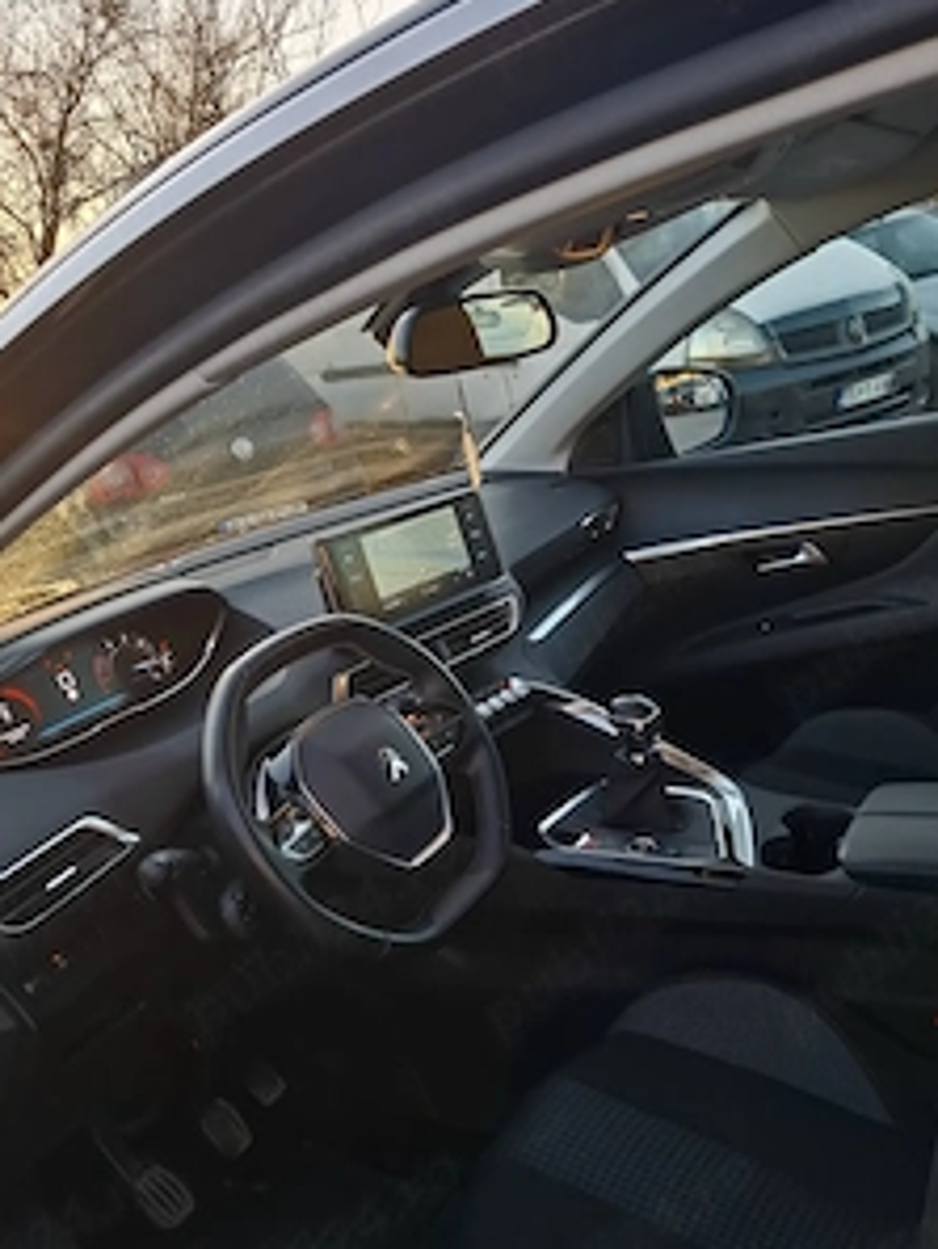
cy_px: 681
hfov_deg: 45.5
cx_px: 471
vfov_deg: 58.2
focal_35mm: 31
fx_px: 1119
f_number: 1.8
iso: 64
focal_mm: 5.54
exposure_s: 1/100
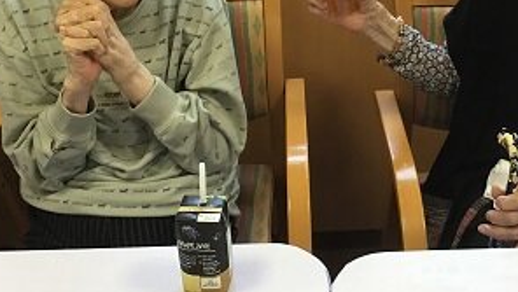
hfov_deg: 36.4
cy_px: 73
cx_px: 327
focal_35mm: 57
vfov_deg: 21.0
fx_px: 783
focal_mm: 3.3
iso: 25
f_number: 2.4
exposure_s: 1/30
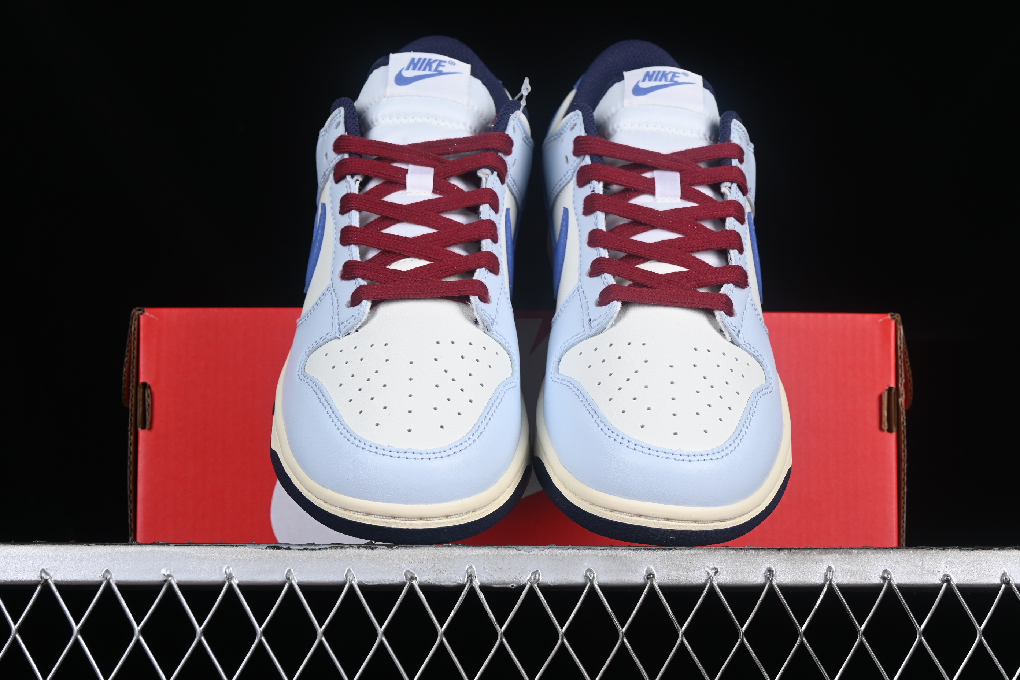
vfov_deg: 18.2
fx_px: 2125
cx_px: 510
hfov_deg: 27.0
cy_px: 340
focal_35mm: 75
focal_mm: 50
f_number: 8
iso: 160
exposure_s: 1/80
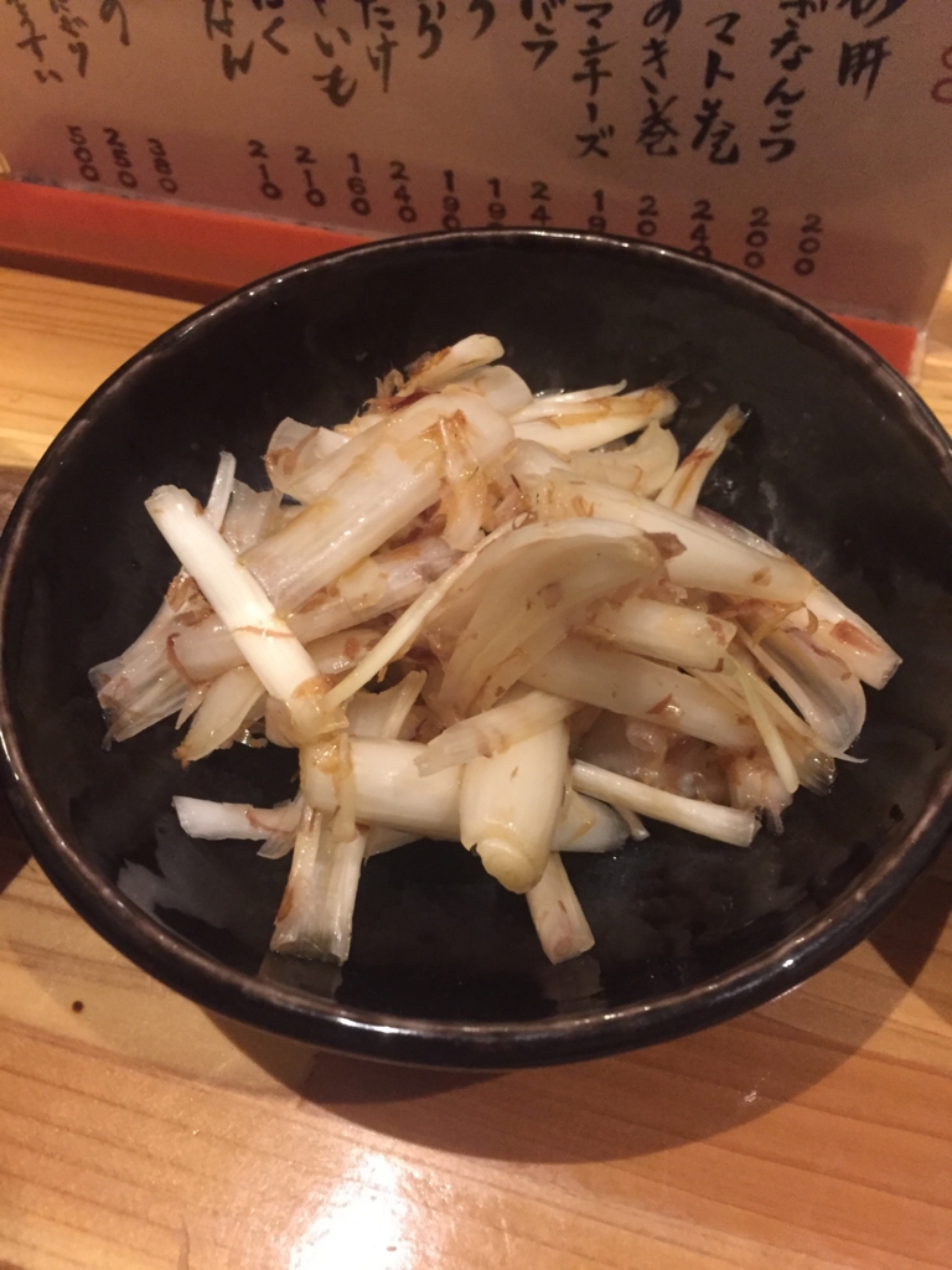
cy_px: 635
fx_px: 1063
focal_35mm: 29
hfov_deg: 48.2
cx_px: 476
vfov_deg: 61.7
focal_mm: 4.15
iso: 320
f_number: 2.2
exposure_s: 1/15
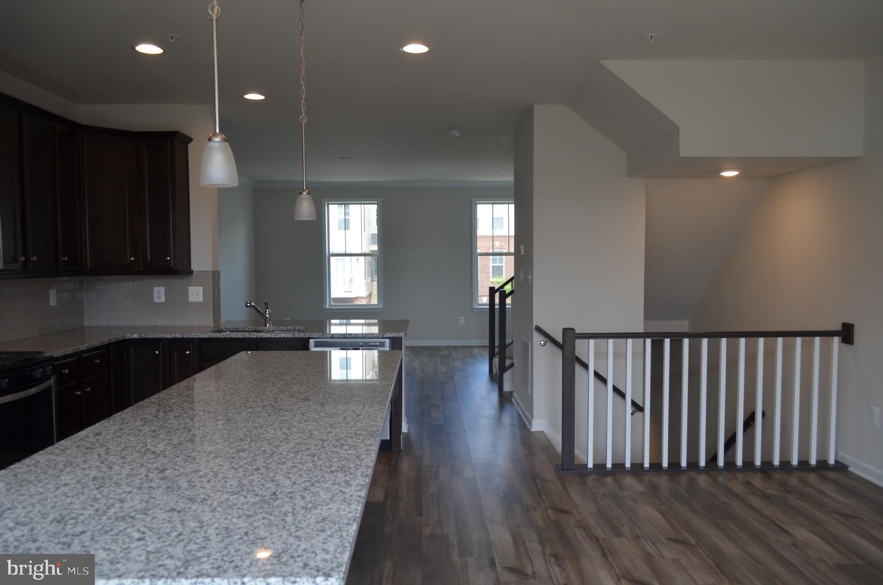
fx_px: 661
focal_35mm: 27
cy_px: 292
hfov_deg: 67.5
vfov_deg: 47.7
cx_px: 442
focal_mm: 18
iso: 400
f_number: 5.6
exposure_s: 1/125
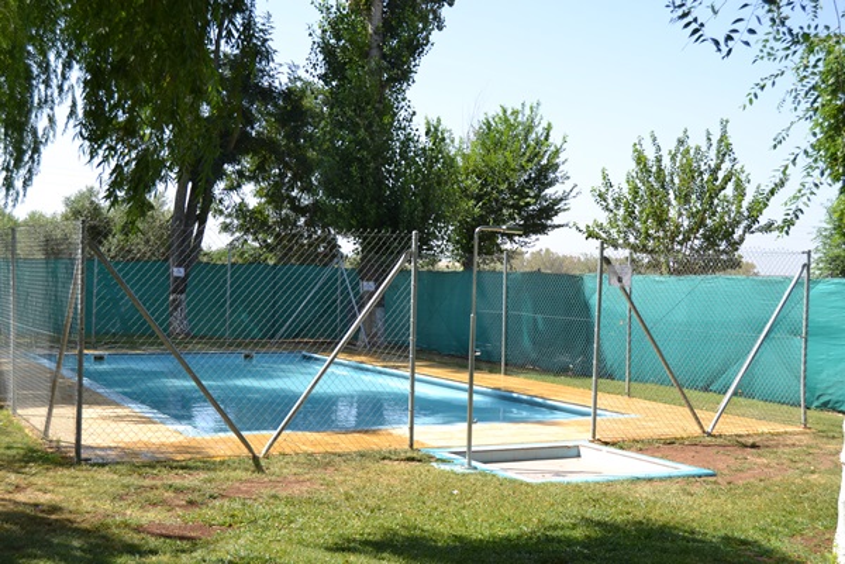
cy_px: 282
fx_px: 1127
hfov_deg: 41.1
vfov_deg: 28.1
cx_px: 422
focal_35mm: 48
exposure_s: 1/200
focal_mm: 32
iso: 100
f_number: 7.1
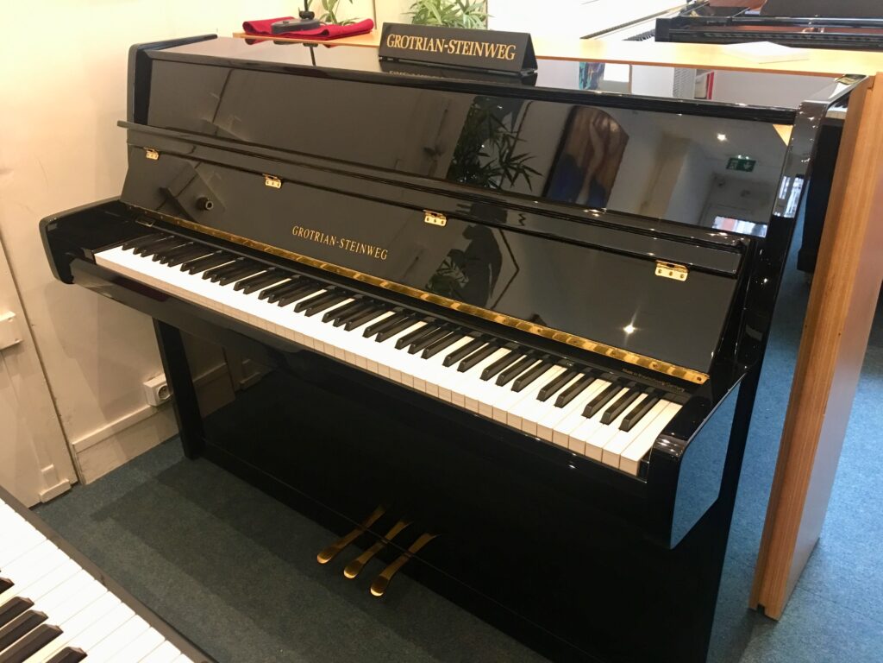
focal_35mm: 29
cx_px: 442
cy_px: 332
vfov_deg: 48.2
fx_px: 740
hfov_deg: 61.7
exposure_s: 1/17
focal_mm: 4.15
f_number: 2.2
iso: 100
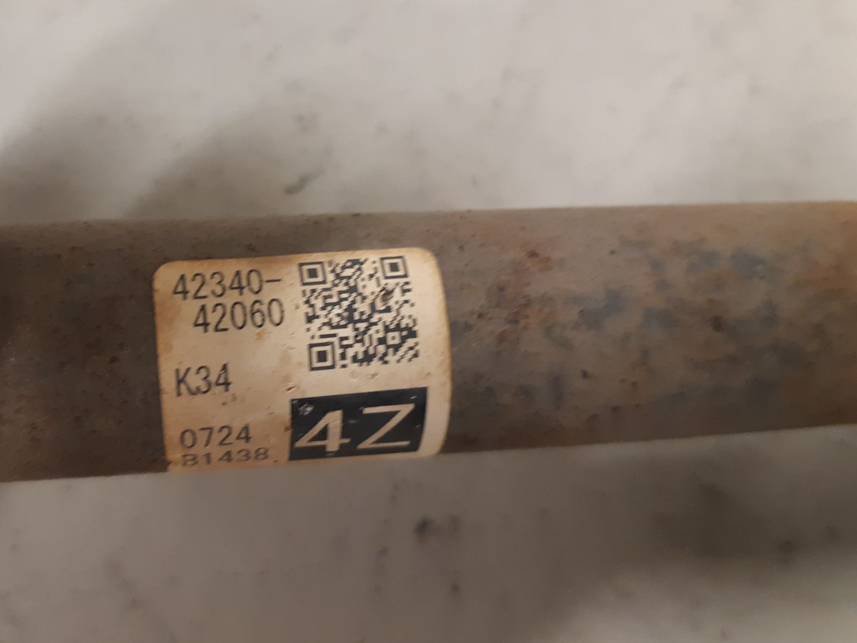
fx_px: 842
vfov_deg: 41.7
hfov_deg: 53.1
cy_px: 272
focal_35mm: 34
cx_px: 299
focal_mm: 3.93
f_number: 1.7
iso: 250
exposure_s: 1/33
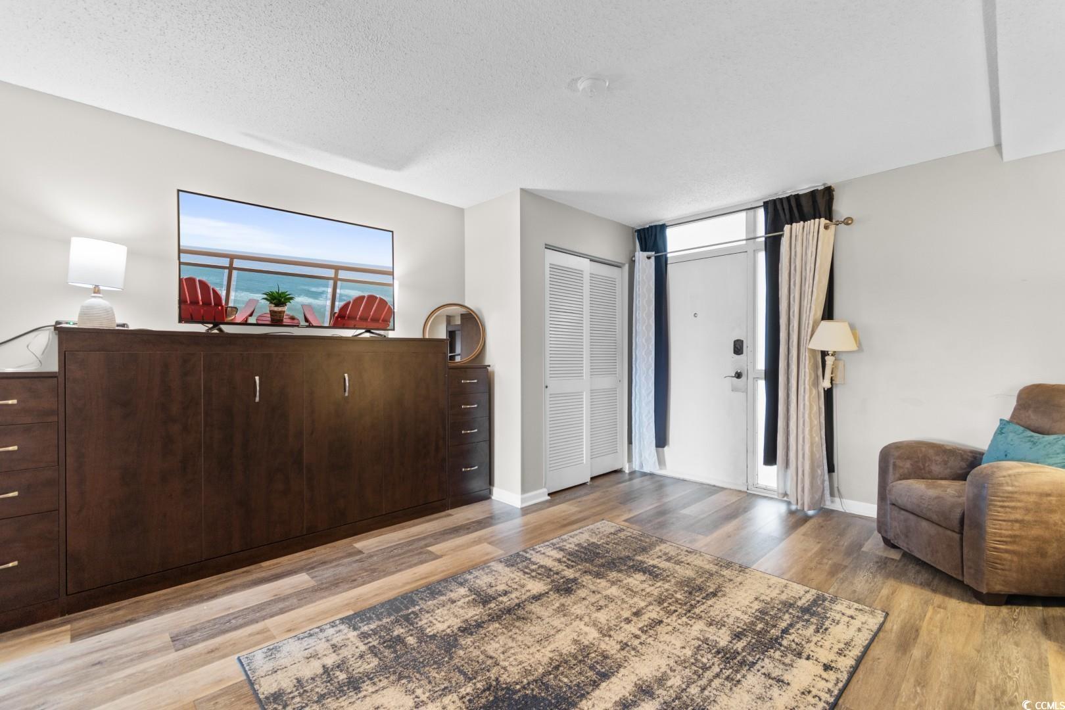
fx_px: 444
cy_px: 355
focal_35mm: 15
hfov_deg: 100.4
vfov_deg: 77.3
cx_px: 532
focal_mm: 10
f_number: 4.5
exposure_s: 8
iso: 100
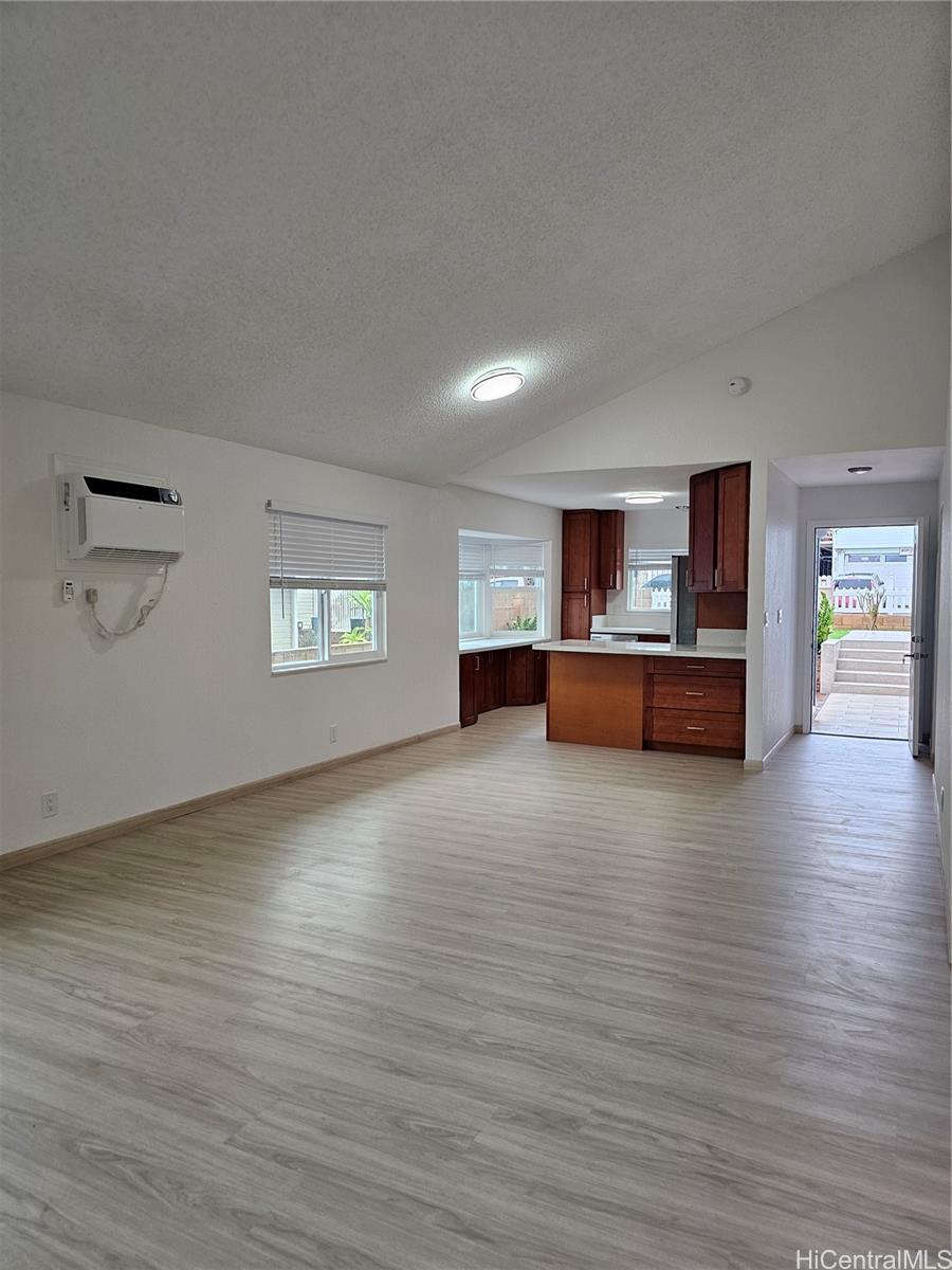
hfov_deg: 58.9
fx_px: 843
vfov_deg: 73.9
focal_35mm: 23
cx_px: 476
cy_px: 635
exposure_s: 1/120
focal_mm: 6.3
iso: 160
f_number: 1.7
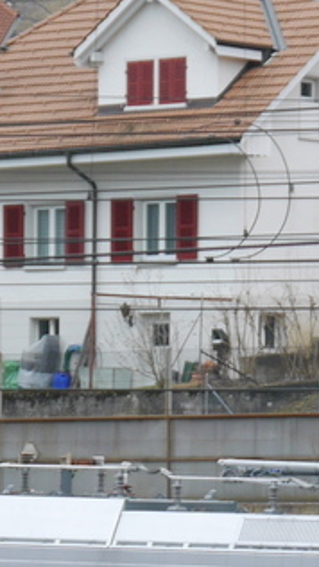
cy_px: 721
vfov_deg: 7.2
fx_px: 4476
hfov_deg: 4.1
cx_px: 84
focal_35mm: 298
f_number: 5.3
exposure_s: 1/80
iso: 160
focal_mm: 36
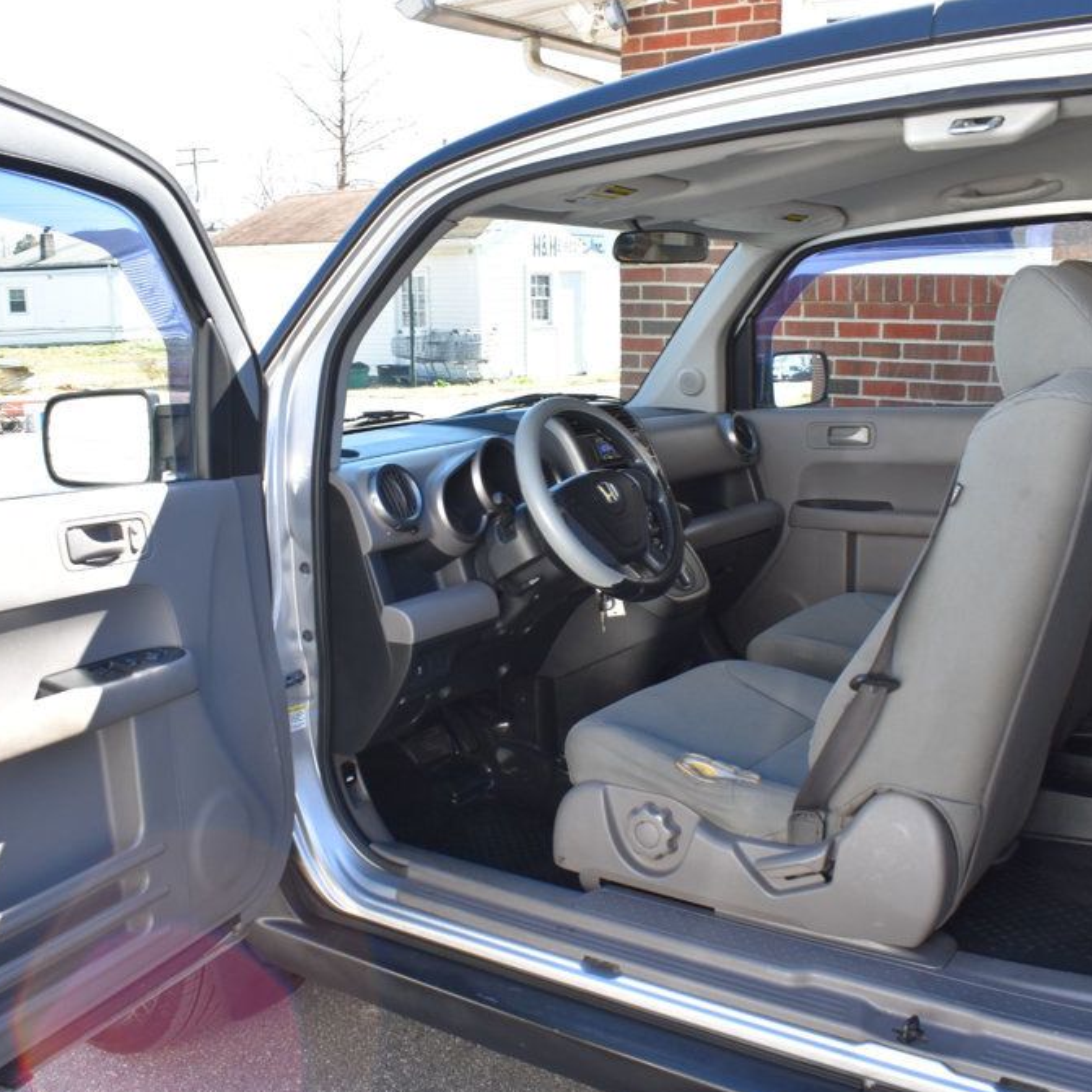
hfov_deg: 47.2
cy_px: 552
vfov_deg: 47.2
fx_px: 1249
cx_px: 527
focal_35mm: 35
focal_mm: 18
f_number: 8
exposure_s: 1/125
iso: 400
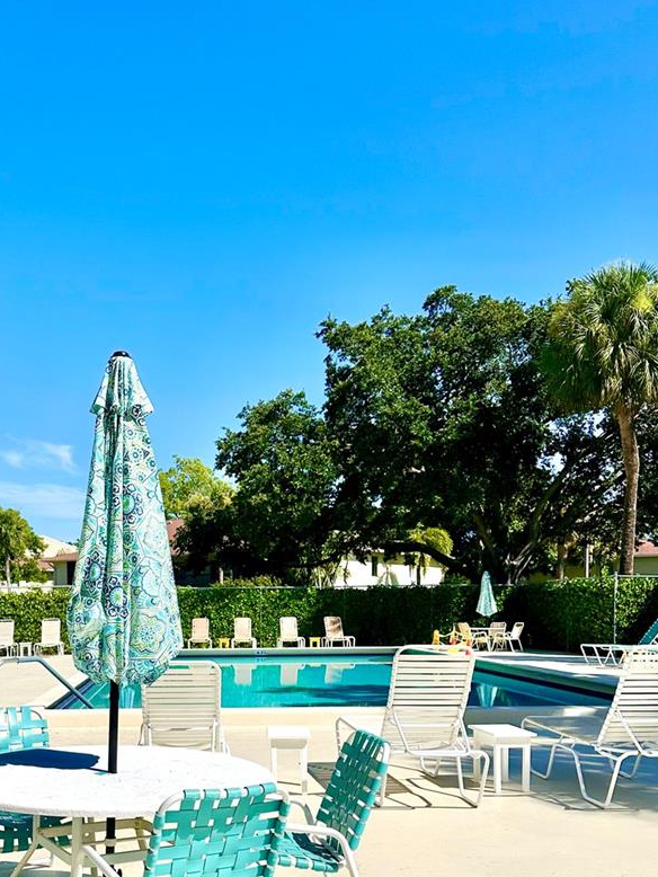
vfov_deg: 48.6
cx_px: 180
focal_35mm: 37
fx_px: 937
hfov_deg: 37.9
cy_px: 634
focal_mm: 6.86
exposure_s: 1/10753
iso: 80
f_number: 1.78
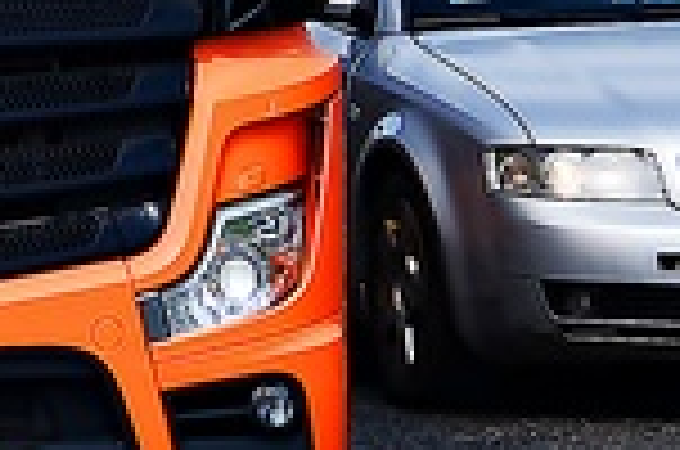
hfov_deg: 1.1
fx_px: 35870
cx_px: -892
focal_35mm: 1903
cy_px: -315
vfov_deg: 0.7
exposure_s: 1/1000
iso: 200
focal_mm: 240
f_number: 8
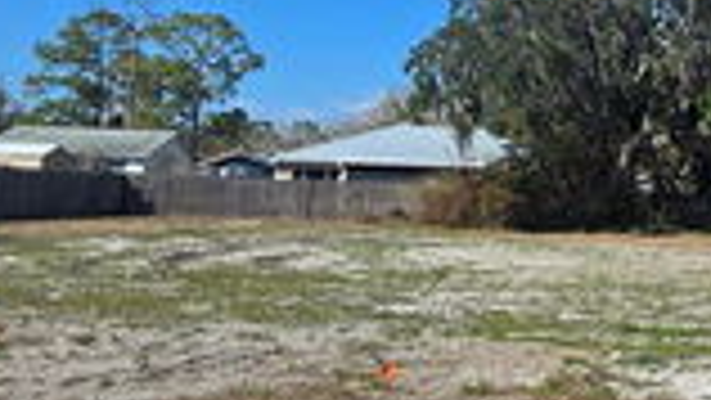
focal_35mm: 46
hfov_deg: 42.3
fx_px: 868
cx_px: 585
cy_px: 0
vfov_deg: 24.8
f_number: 2.2
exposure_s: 1/2882
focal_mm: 2.2
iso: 50
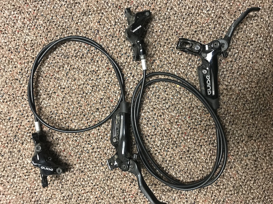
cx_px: 136
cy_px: 102
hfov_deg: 63.4
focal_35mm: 28
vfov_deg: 49.7
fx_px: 221
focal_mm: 3.99
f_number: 1.8
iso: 100
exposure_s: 1/9
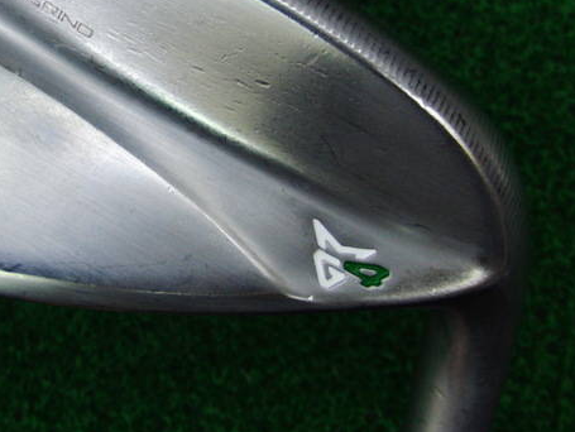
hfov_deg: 36.3
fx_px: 864
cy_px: 134
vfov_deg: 27.8
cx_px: 177
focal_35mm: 52
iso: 200
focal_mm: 6.42
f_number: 3.6
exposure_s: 1/80
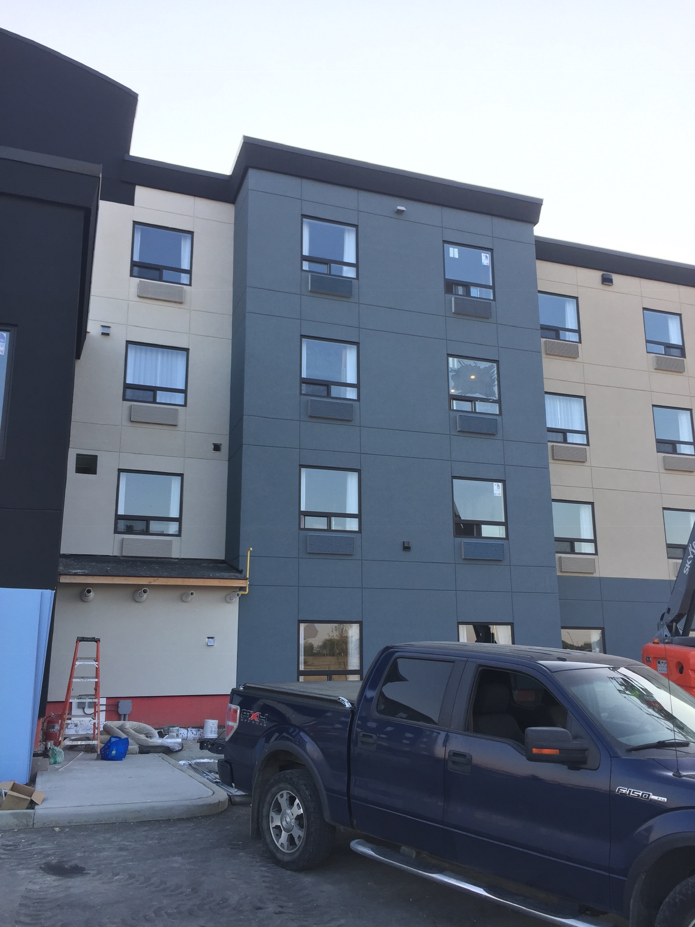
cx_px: 348
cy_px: 464
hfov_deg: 48.2
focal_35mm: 29
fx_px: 776
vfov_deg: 61.7
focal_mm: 4.15
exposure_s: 1/222
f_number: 2.2
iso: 32
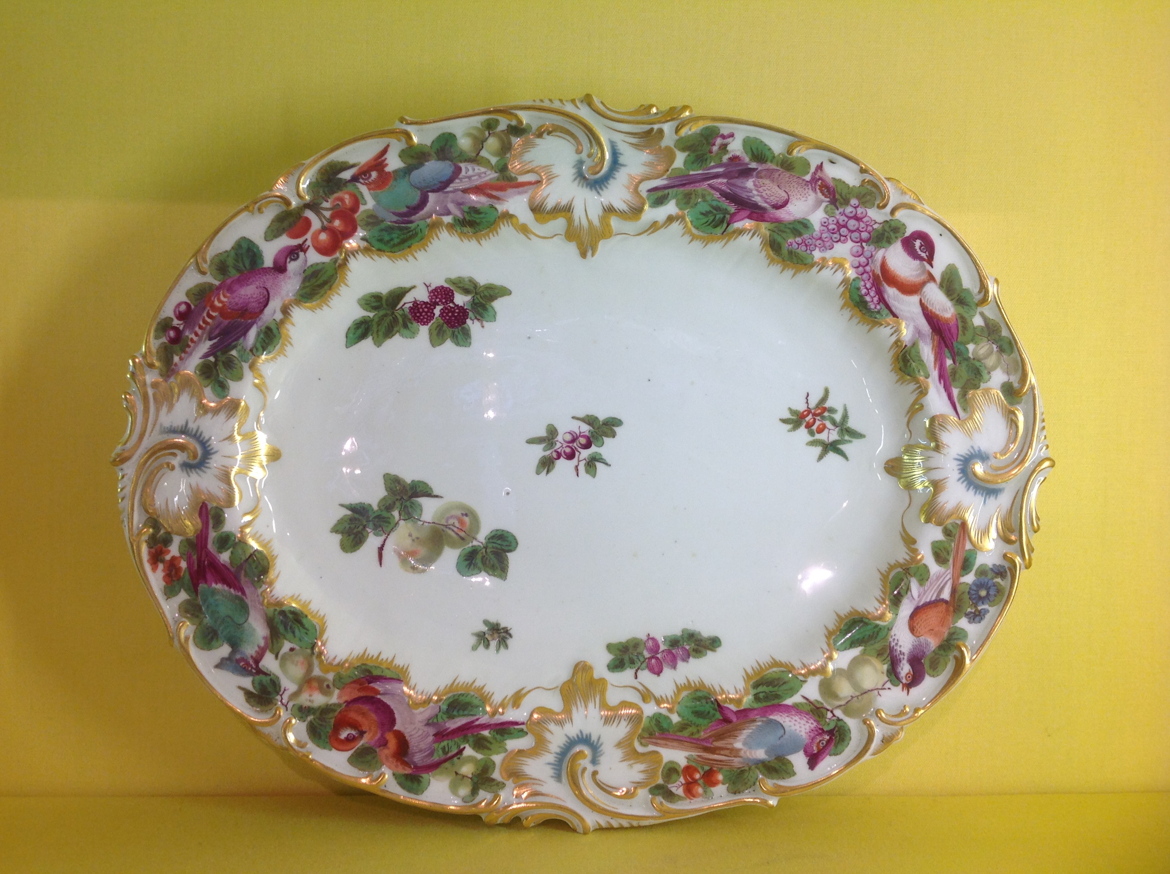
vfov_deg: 40.6
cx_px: 585
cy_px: 437
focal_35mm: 35
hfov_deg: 52.7
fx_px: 1181
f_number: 2.4
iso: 50
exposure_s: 1/40
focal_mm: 4.28
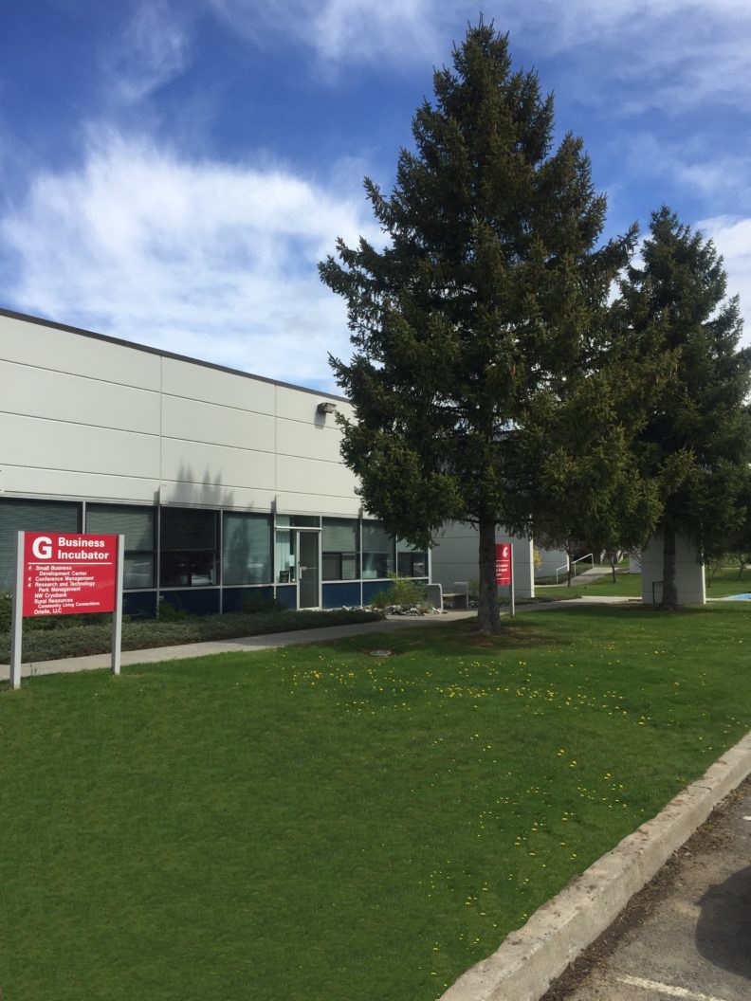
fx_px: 839
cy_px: 500
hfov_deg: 48.2
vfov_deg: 61.7
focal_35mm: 29
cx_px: 376
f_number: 2.2
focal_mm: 4.15
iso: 32
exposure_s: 1/1883
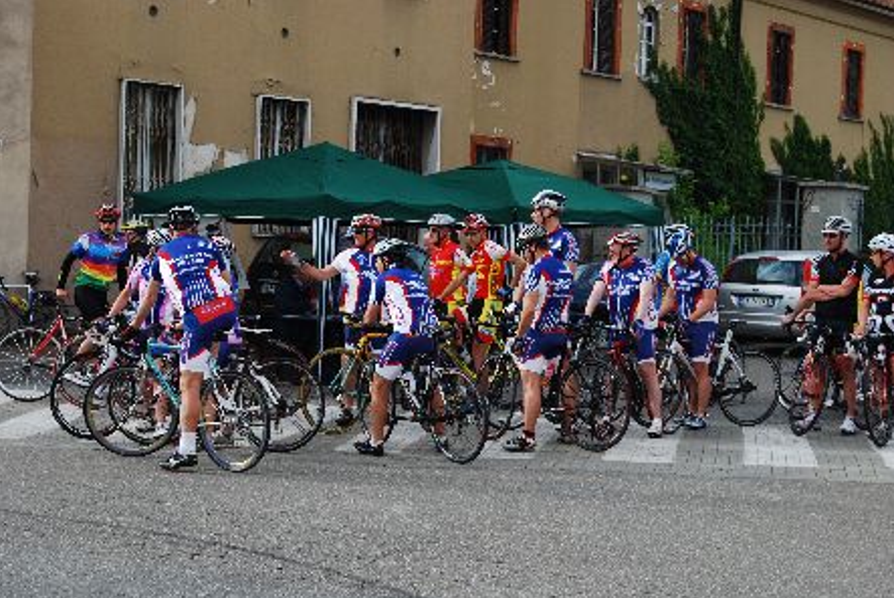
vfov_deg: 21.3
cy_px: 302
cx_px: 446
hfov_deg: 31.4
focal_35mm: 64
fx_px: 1590
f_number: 7.1
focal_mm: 42
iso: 200
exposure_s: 1/160
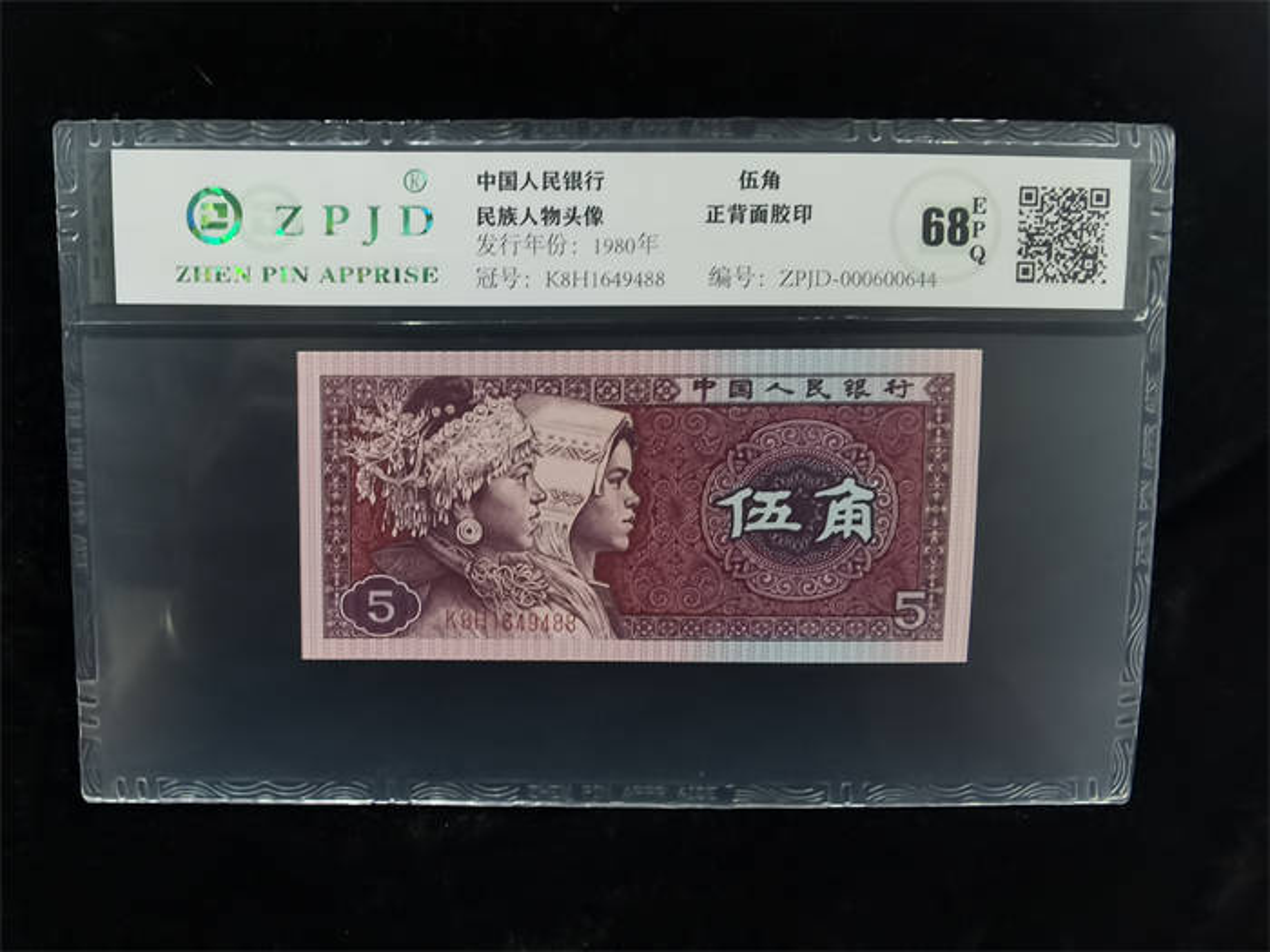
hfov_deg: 65.3
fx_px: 991
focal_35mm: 27
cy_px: 476
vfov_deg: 51.4
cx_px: 635
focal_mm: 2.26
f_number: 2.2
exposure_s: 1/20
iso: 500
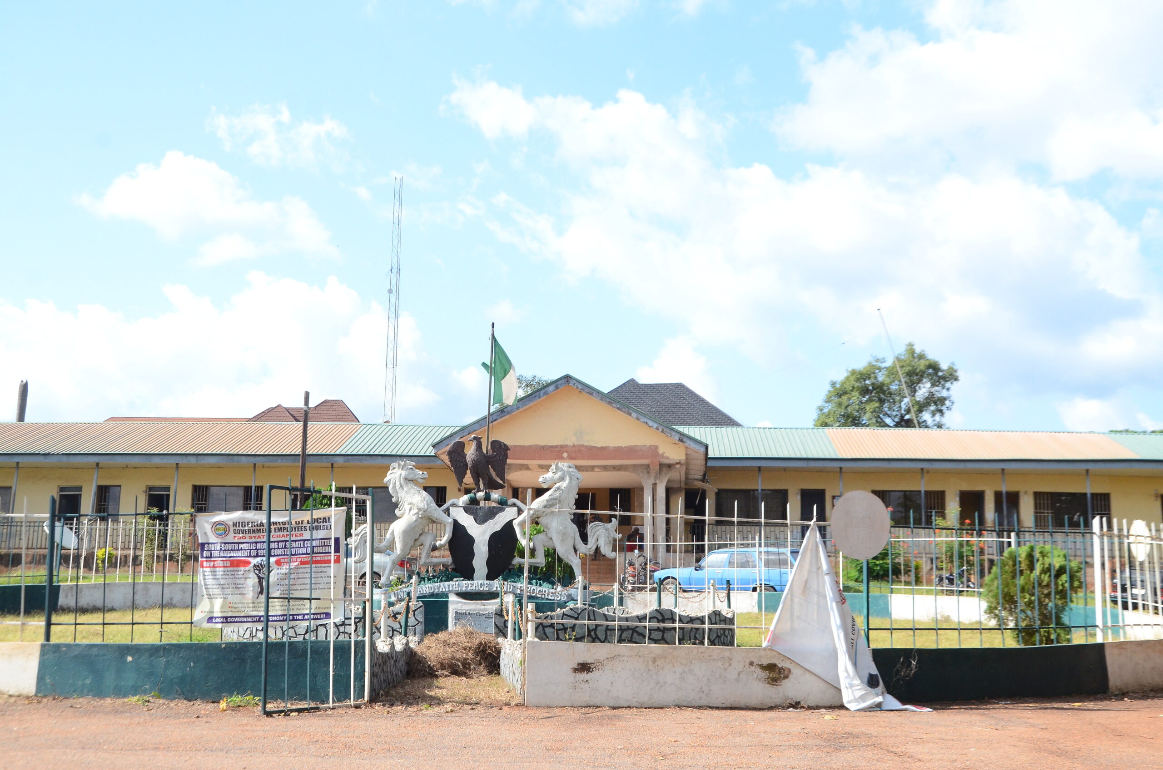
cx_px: 582
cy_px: 385
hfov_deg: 43.7
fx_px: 1451
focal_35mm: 45
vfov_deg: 29.7
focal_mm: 30
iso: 1000
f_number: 9
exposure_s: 1/1250
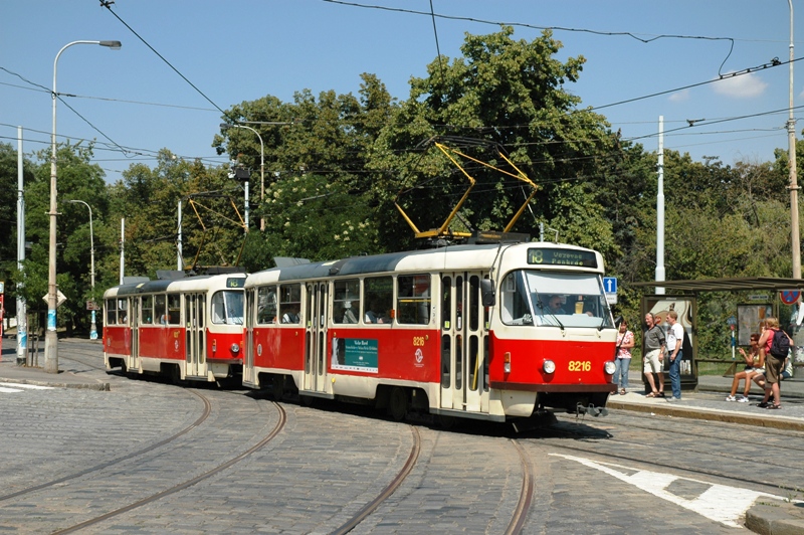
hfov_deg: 35.1
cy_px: 268
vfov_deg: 23.7
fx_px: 1272
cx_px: 402
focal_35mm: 57
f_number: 6.3
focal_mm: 38
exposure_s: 1/800
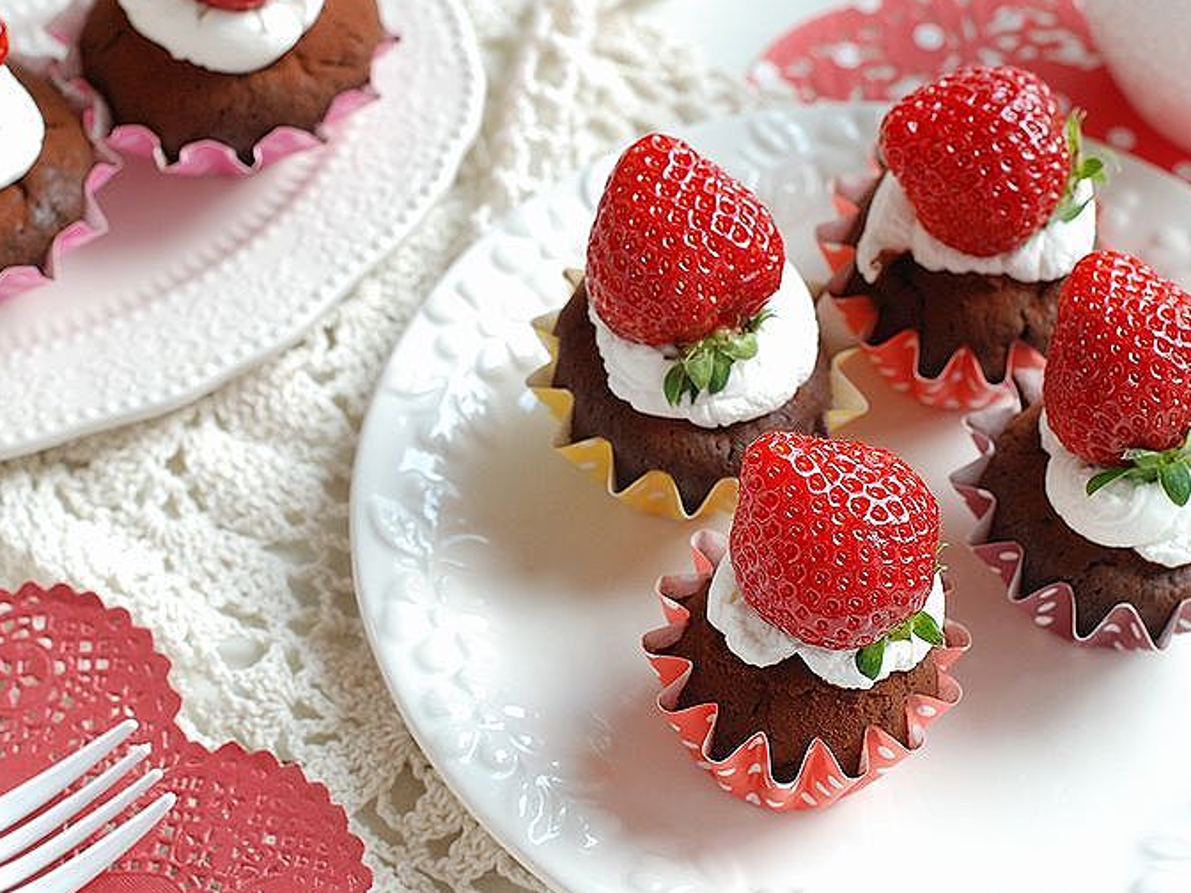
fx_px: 2959
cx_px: 533
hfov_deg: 22.7
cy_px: 427
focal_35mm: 86
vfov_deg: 17.2
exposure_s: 1/60
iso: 500
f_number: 6.3
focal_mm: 50
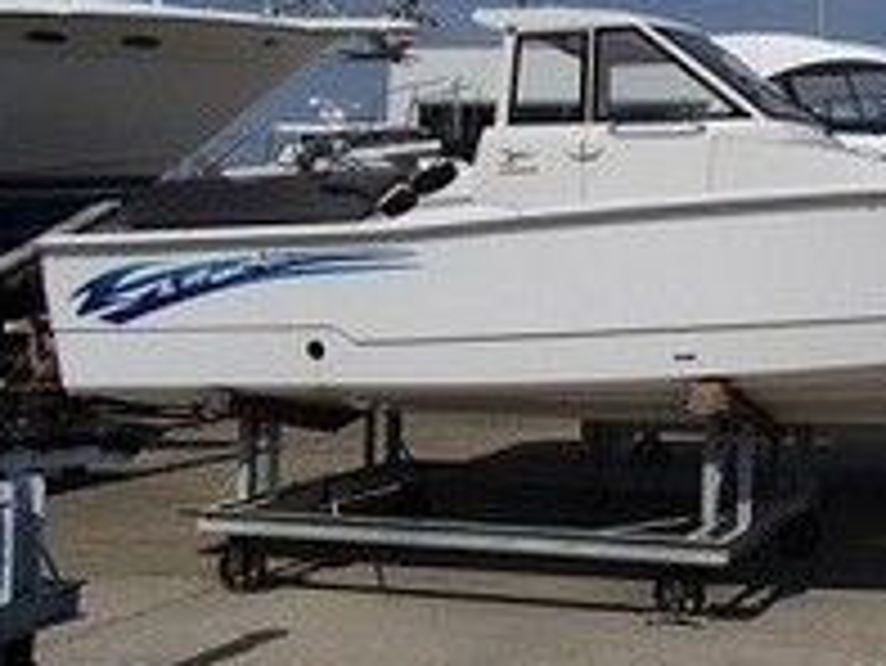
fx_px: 1383
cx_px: 837
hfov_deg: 33.2
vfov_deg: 26.9
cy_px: 205
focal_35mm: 54
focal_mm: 5
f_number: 11
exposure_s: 1/320
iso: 100
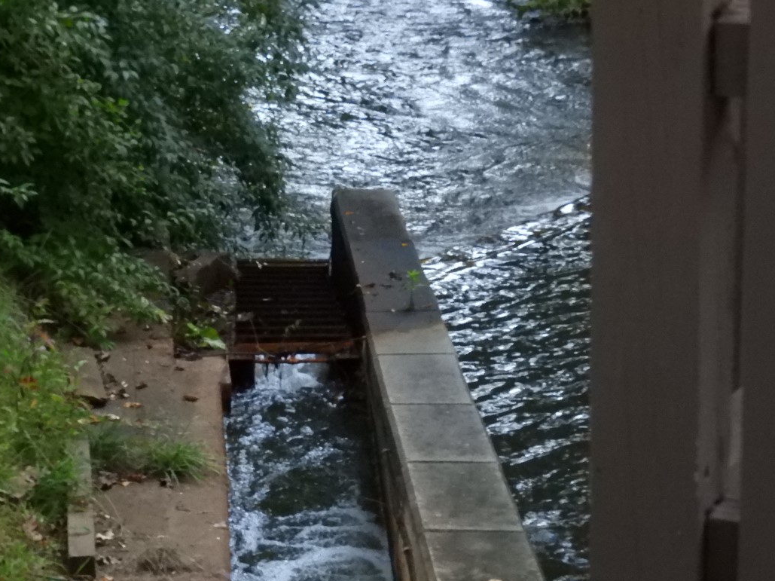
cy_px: 382
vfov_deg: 8.5
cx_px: 330
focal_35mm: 175
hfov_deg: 11.3
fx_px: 3917
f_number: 5
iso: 1600
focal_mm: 22.4
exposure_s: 1/640
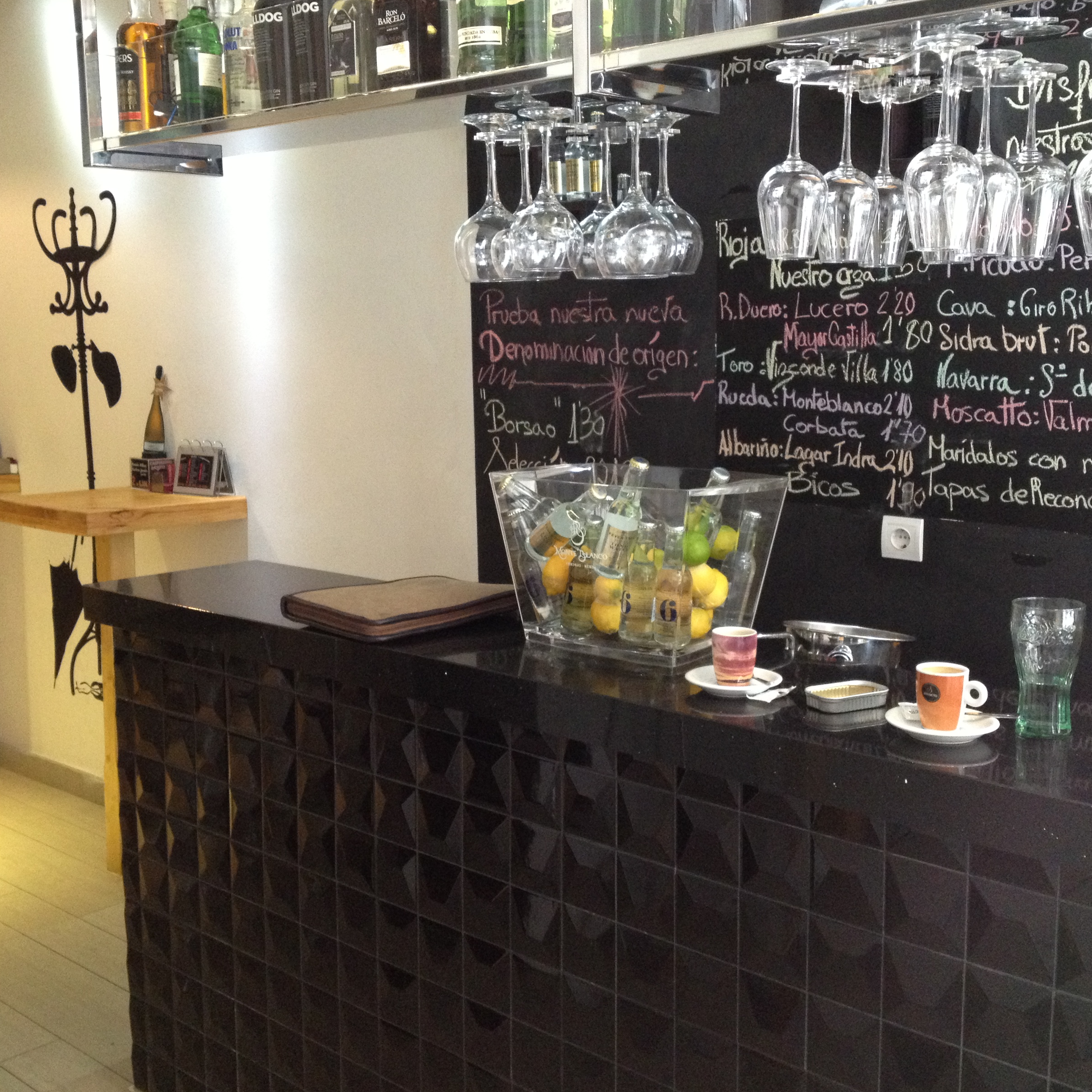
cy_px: 548
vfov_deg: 40.0
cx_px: 561
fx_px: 1499
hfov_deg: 40.0
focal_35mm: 42
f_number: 2.4
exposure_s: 1/20
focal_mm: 4.28
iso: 320
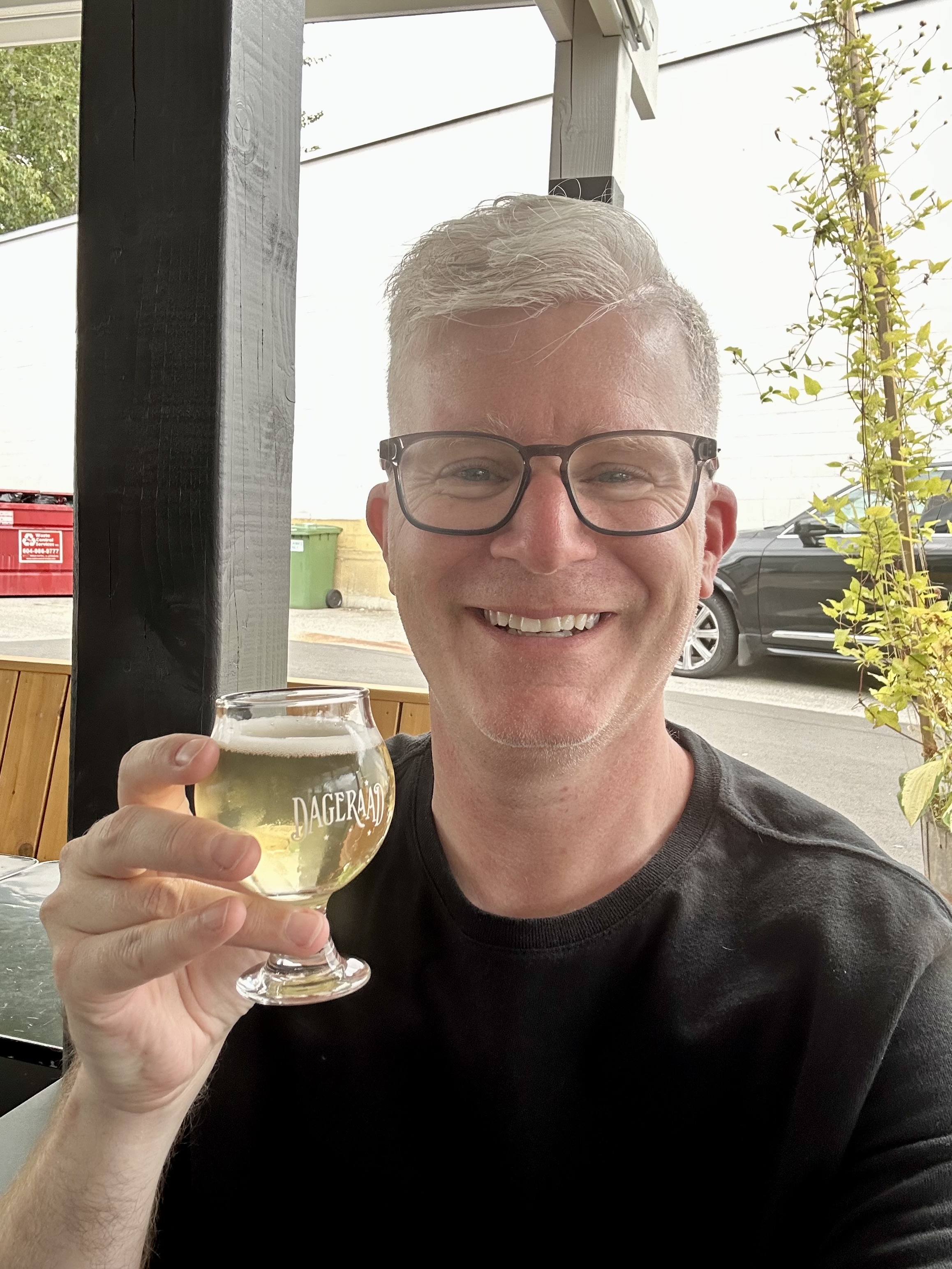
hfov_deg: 46.8
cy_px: 634
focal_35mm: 30
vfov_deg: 60.0
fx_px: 1100
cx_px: 476
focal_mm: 2.69
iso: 50
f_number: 1.9
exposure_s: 1/121
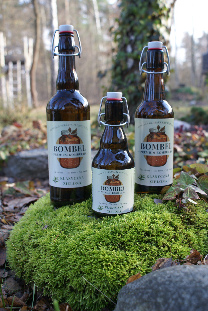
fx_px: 337
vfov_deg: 49.5
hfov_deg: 34.3
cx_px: 104
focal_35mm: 39
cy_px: 156
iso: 100
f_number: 4.5
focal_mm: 26
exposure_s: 1/40
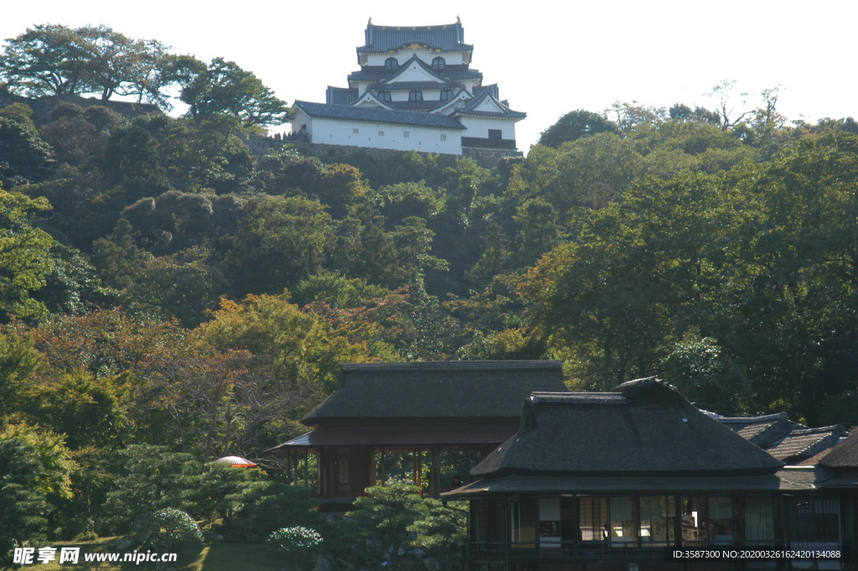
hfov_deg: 18.9
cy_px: 286
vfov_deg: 12.7
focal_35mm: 108
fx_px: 2572
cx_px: 429
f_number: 8
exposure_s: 1/250
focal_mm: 72
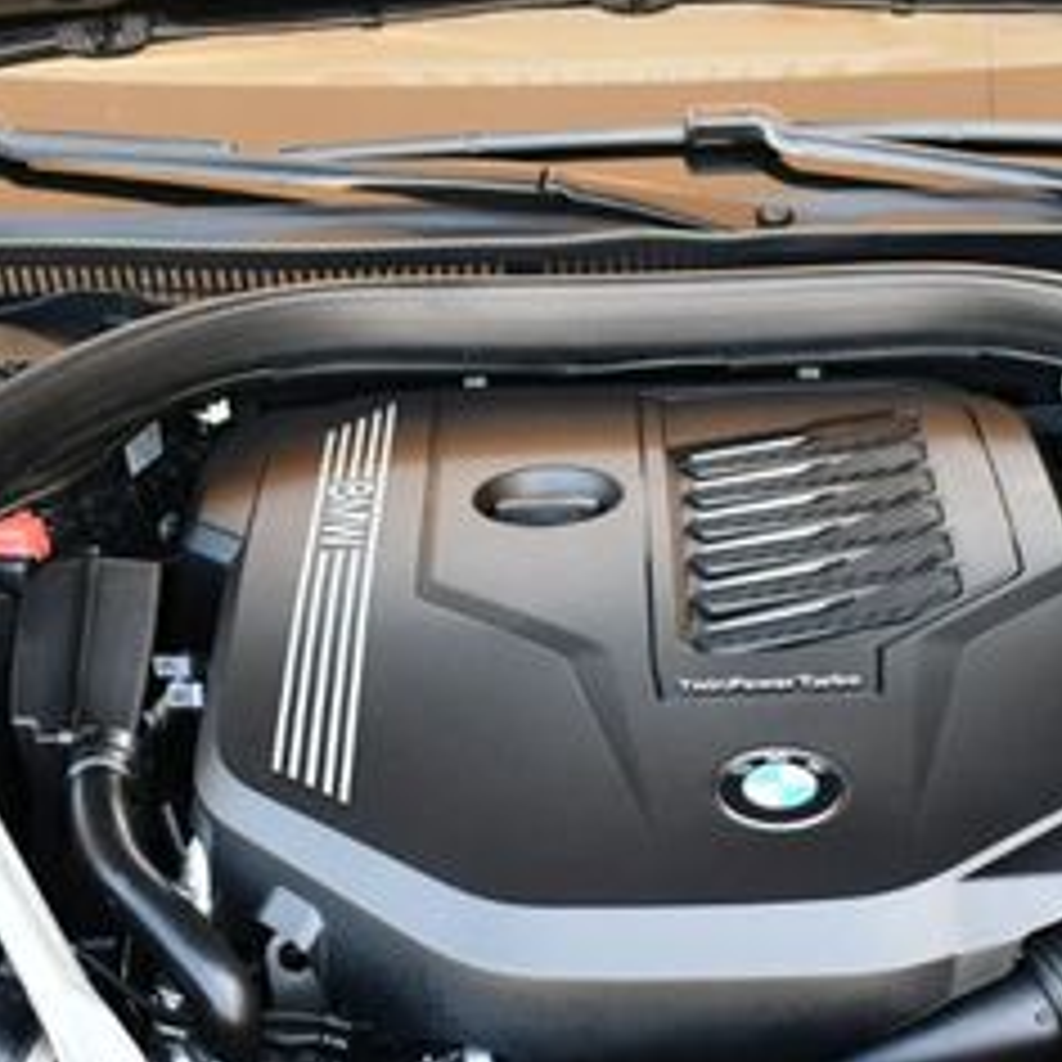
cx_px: 639
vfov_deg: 20.7
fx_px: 2881
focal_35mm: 83
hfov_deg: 20.9
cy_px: 803
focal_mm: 18
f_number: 3.5
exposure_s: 1/250
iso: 720
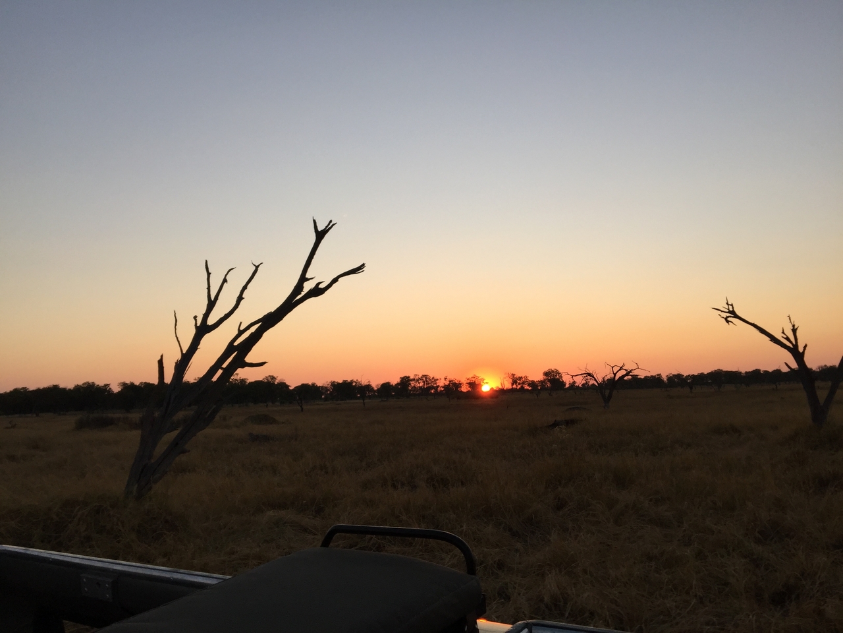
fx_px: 706
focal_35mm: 29
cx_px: 422
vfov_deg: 48.2
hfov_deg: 61.7
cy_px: 316
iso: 32
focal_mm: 4.15
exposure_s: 1/359
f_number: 2.2
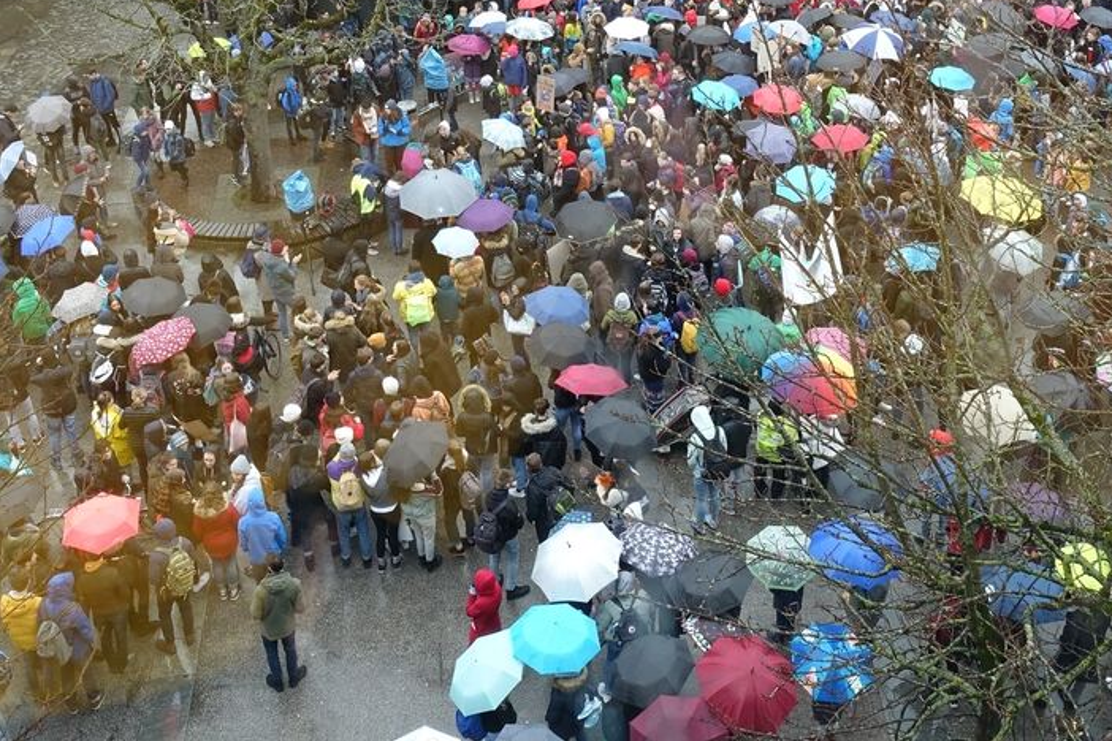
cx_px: 569
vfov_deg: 31.9
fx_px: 1266
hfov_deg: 47.4
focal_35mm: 41
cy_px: 160
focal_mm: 8.8
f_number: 4
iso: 400
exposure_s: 1/125
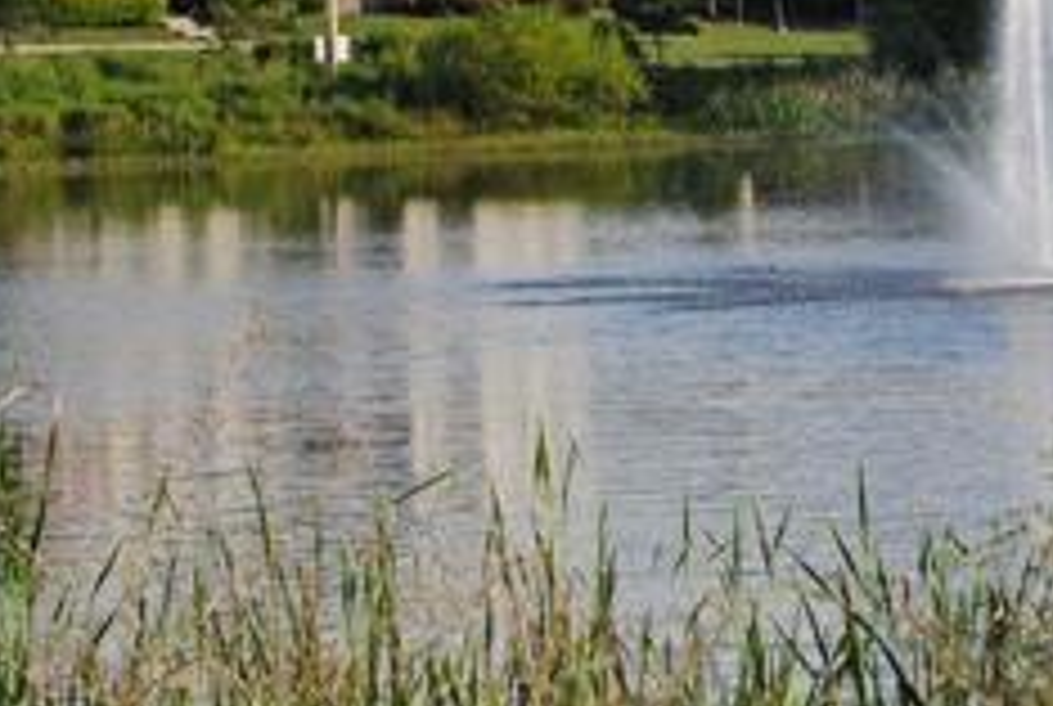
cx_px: 1022
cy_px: 209
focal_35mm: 212
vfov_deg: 6.5
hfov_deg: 9.6
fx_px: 6213
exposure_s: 1/250
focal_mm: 46
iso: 100
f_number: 8
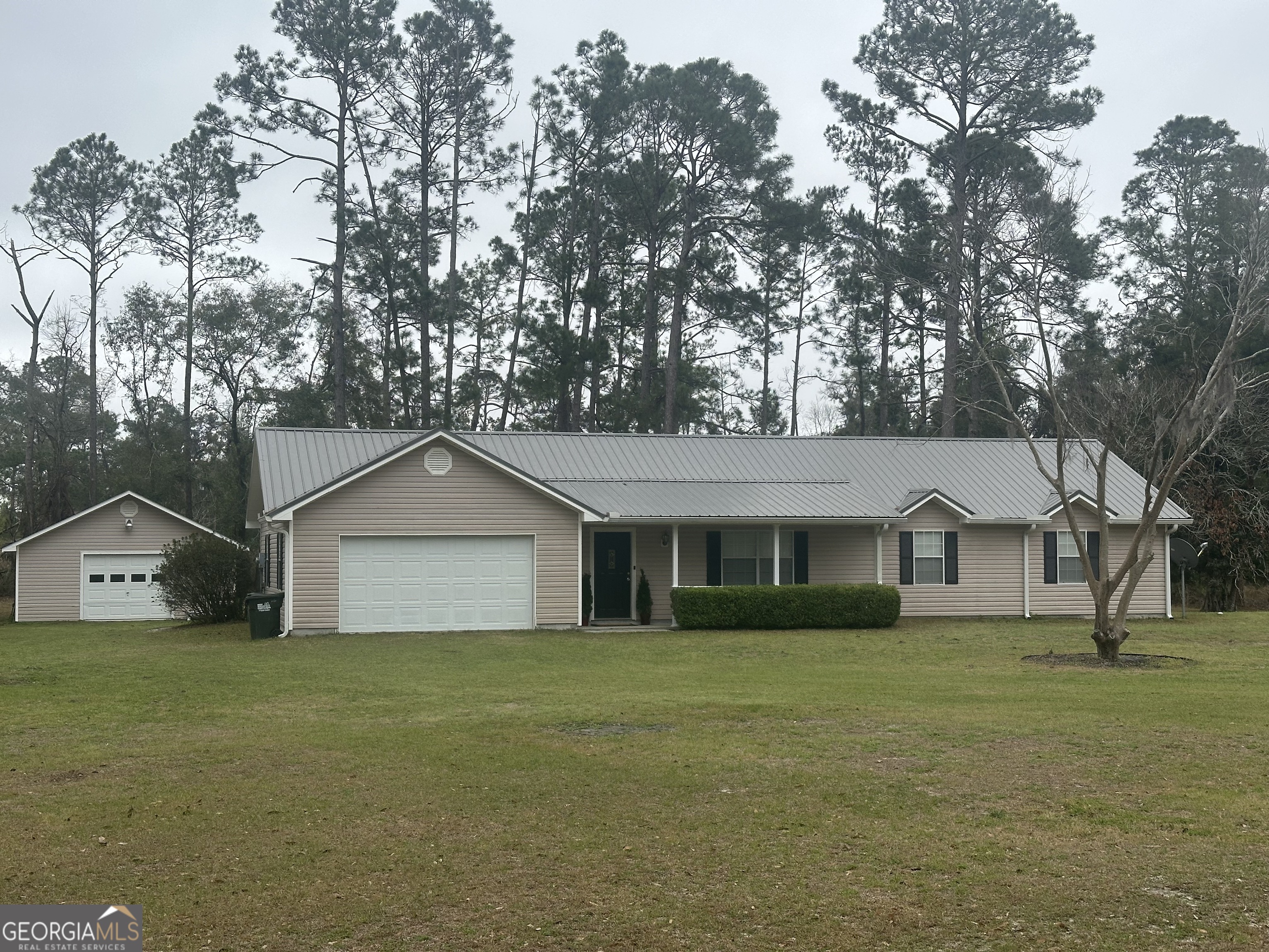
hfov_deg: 39.7
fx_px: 1760
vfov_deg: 30.3
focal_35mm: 48
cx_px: 634
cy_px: 476
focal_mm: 6.86
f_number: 1.78
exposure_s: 1/1289
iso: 64
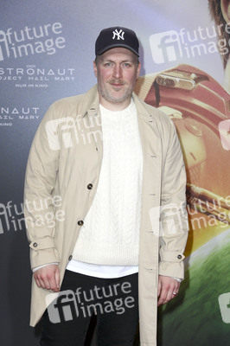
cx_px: 115
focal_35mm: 92
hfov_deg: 14.8
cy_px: 173
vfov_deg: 22.2
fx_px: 883
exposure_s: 1/250
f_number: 5.6
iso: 1250
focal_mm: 92
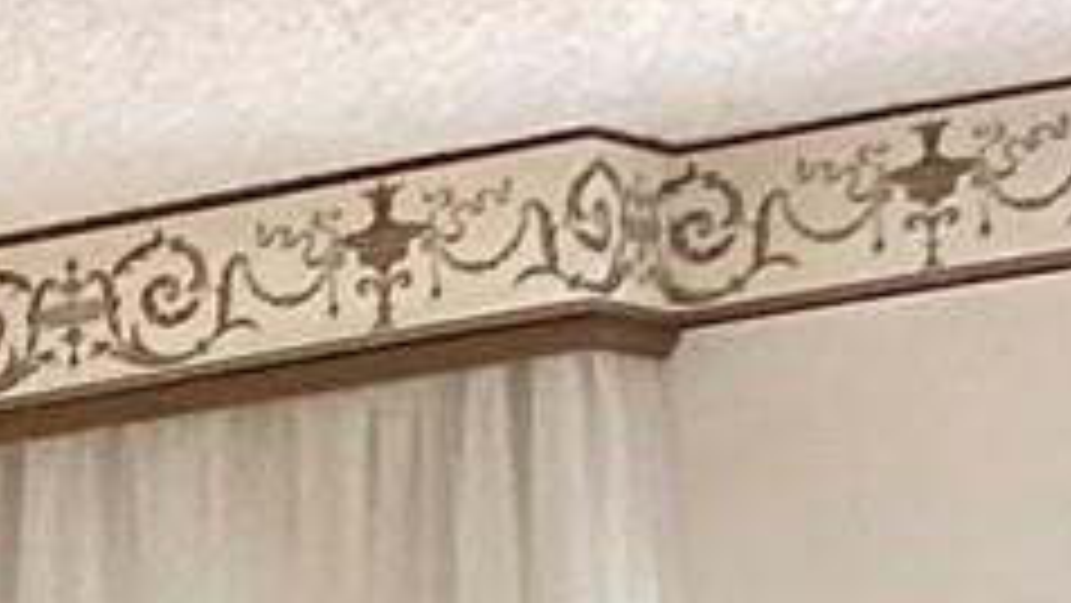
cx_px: -1786
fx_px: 6448
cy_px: 2228
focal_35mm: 227
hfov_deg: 8.4
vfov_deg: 4.9
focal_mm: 3.3
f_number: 2.4
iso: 125
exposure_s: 1/60
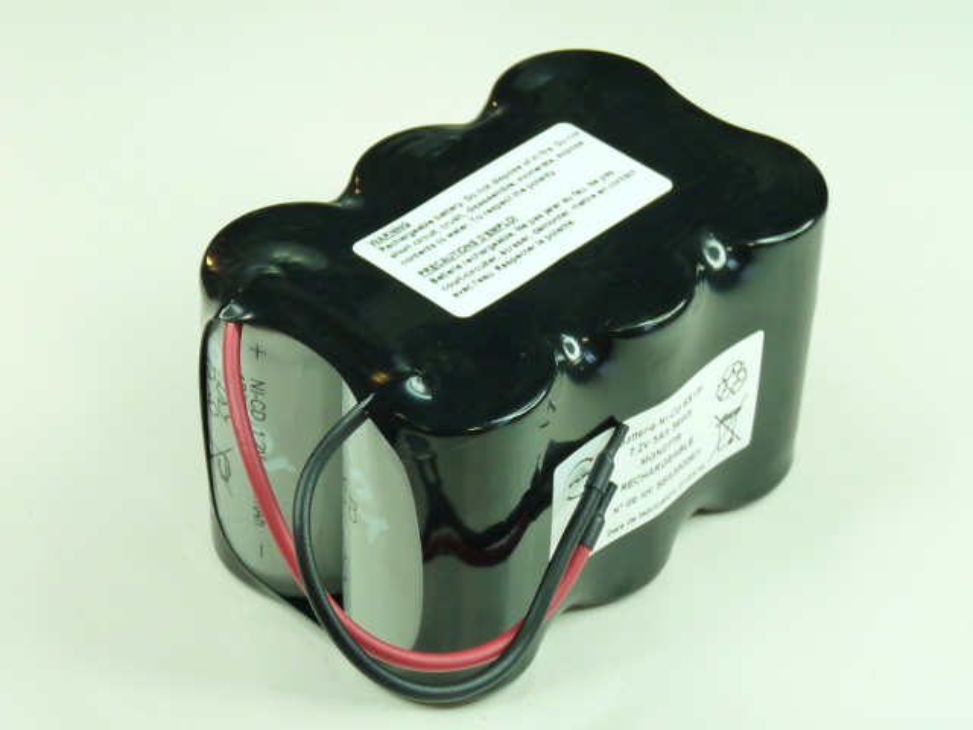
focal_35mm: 97
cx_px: 486
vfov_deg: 15.2
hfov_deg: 20.2
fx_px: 2727
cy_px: 365
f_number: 3.2
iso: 160
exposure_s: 1/30
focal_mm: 9.8
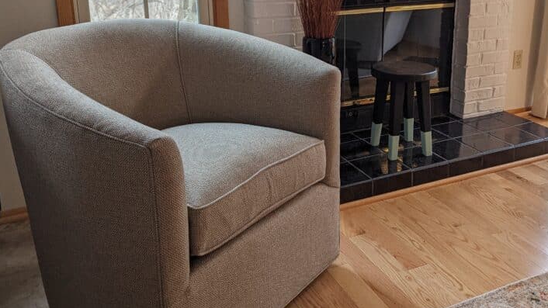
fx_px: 552
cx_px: 322
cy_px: 82
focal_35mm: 38
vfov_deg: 30.7
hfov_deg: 52.5
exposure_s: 1/60
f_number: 1.85
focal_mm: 6.81
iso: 39
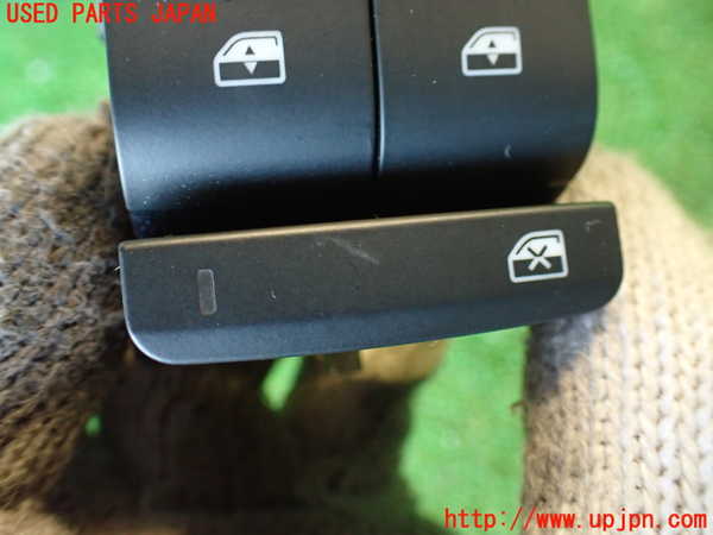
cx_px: 356
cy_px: 268
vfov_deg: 44.2
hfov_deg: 56.8
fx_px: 659
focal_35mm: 32
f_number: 2.4
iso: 640
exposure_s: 1/30
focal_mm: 5.79
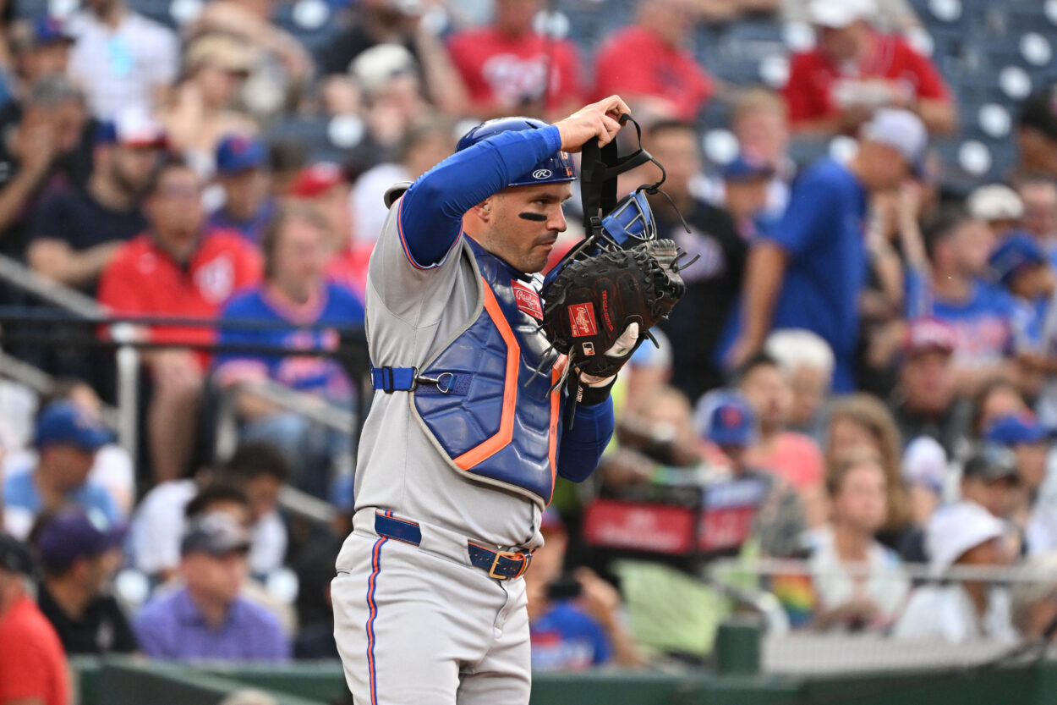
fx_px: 17613
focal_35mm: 600
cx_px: 528
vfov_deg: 2.3
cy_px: 352
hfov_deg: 3.4
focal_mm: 400
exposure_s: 1/2000
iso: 3200
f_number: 4
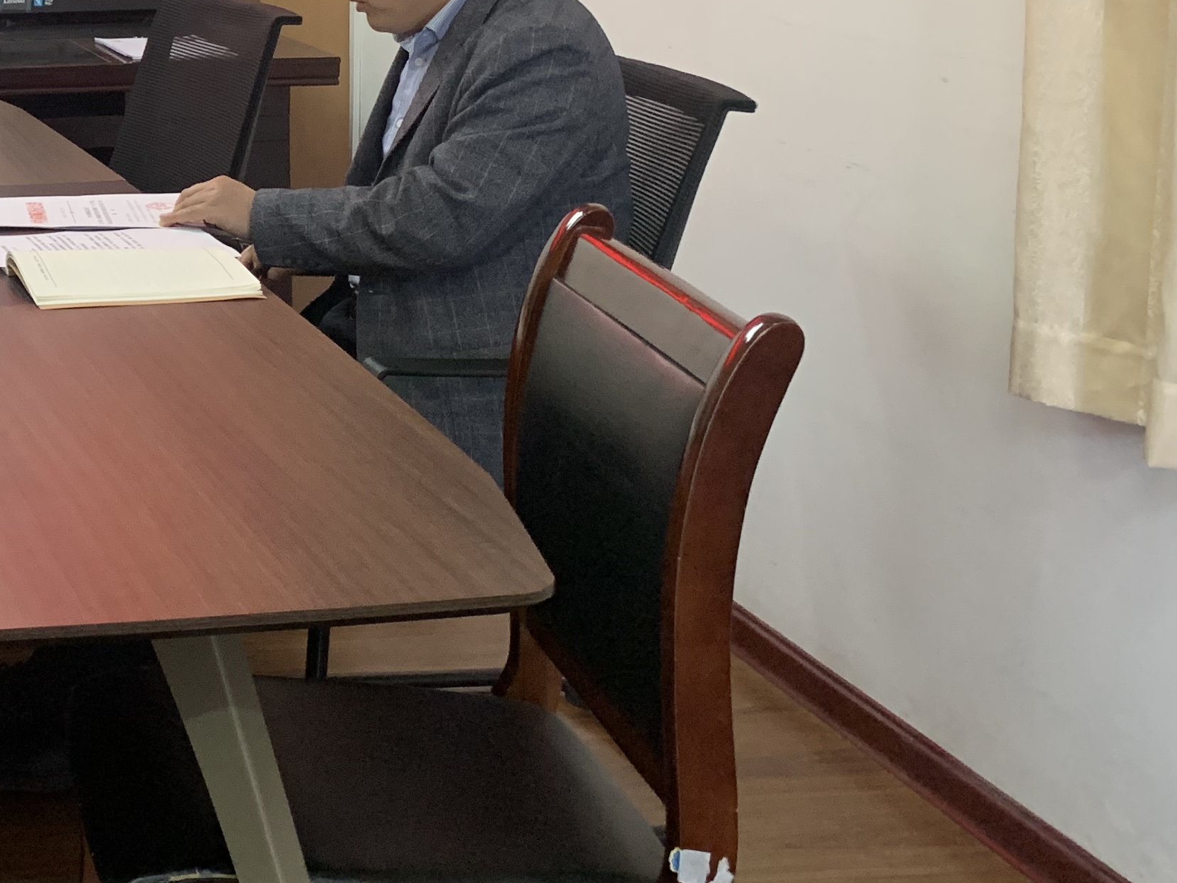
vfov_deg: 22.5
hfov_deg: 27.4
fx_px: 2142
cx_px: -202
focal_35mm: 63
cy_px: 33
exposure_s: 1/50
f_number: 1.8
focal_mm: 4.25
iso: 160
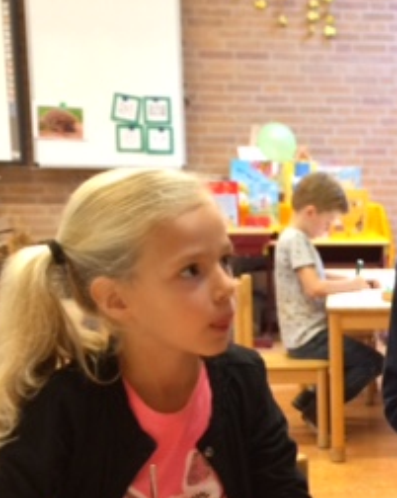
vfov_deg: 26.2
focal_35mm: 72
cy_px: 364
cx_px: 446
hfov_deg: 20.2
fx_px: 1059
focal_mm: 4.15
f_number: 2.2
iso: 160
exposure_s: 1/33
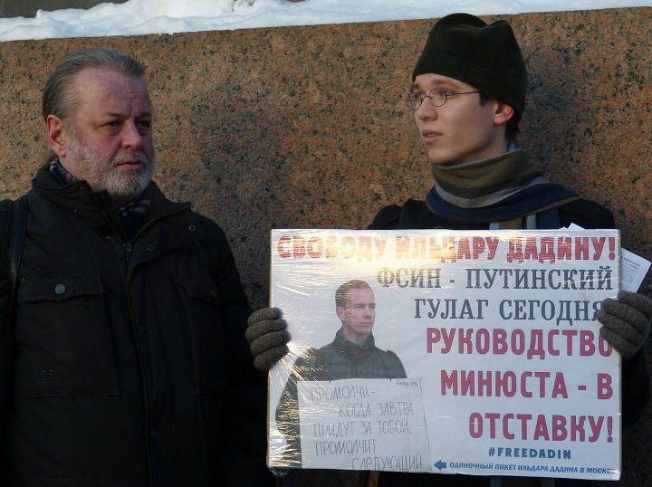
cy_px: 244
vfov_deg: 14.3
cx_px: 326
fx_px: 1937
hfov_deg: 19.1
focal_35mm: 103
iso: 100
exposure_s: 1/200
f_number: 3.5
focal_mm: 18.6
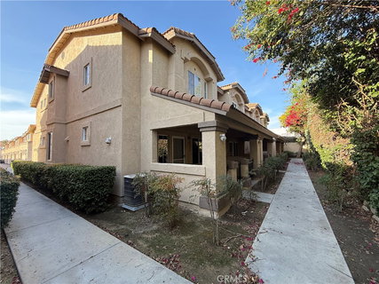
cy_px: 142
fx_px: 153
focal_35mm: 14
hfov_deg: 102.1
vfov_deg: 85.6
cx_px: 190
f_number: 2.2
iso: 64
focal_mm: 2.22
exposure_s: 1/182
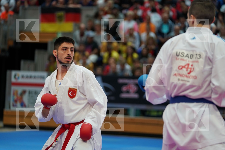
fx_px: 856
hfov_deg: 15.0
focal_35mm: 137
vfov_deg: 10.0
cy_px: 75
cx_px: 112
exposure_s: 1/1000
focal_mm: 137
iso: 1250
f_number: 2.8
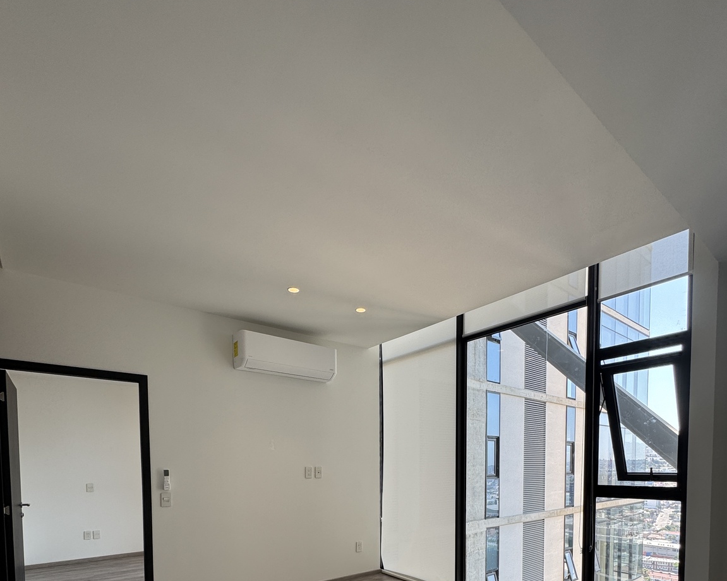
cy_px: 486
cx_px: 359
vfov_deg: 63.1
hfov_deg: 83.3
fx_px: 409
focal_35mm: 19
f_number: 2.2
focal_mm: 2.22
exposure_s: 1/174
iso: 40
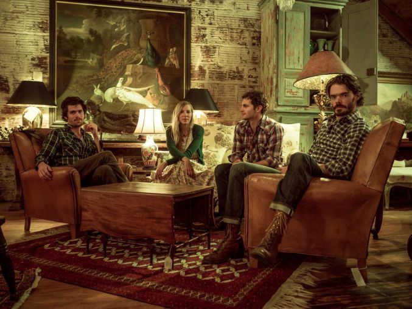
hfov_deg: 60.0
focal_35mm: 30
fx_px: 357
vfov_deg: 46.8
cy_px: 154
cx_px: 206
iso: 400
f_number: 1.7
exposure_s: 1/50
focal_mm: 15
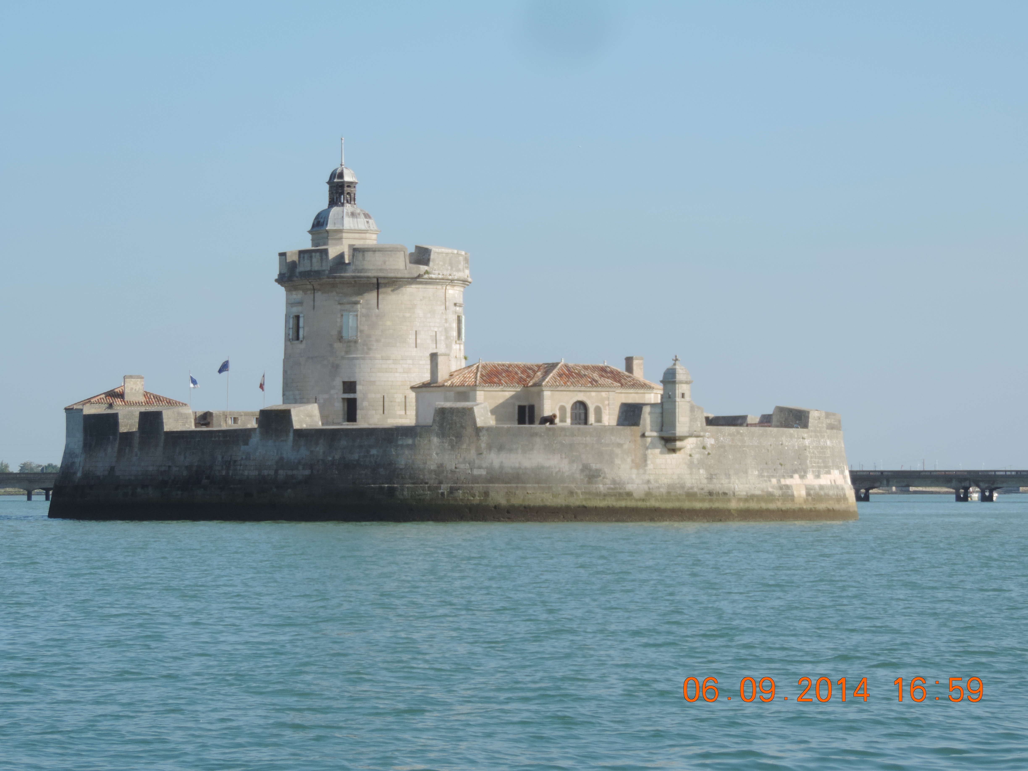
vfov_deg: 12.3
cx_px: 514
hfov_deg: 16.4
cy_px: 386
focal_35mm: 120
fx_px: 3564
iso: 80
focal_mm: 21.4
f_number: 4.2
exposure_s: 1/500
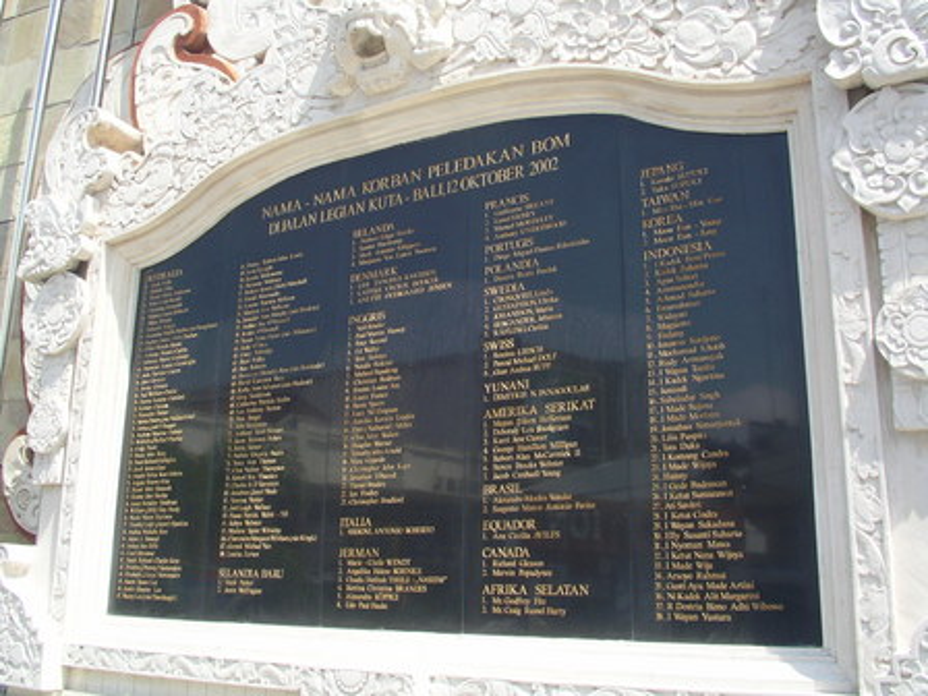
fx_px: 992
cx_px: 464
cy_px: 348
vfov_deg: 38.7
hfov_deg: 50.1
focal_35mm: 37
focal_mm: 5.7
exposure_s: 1/100
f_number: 6.9
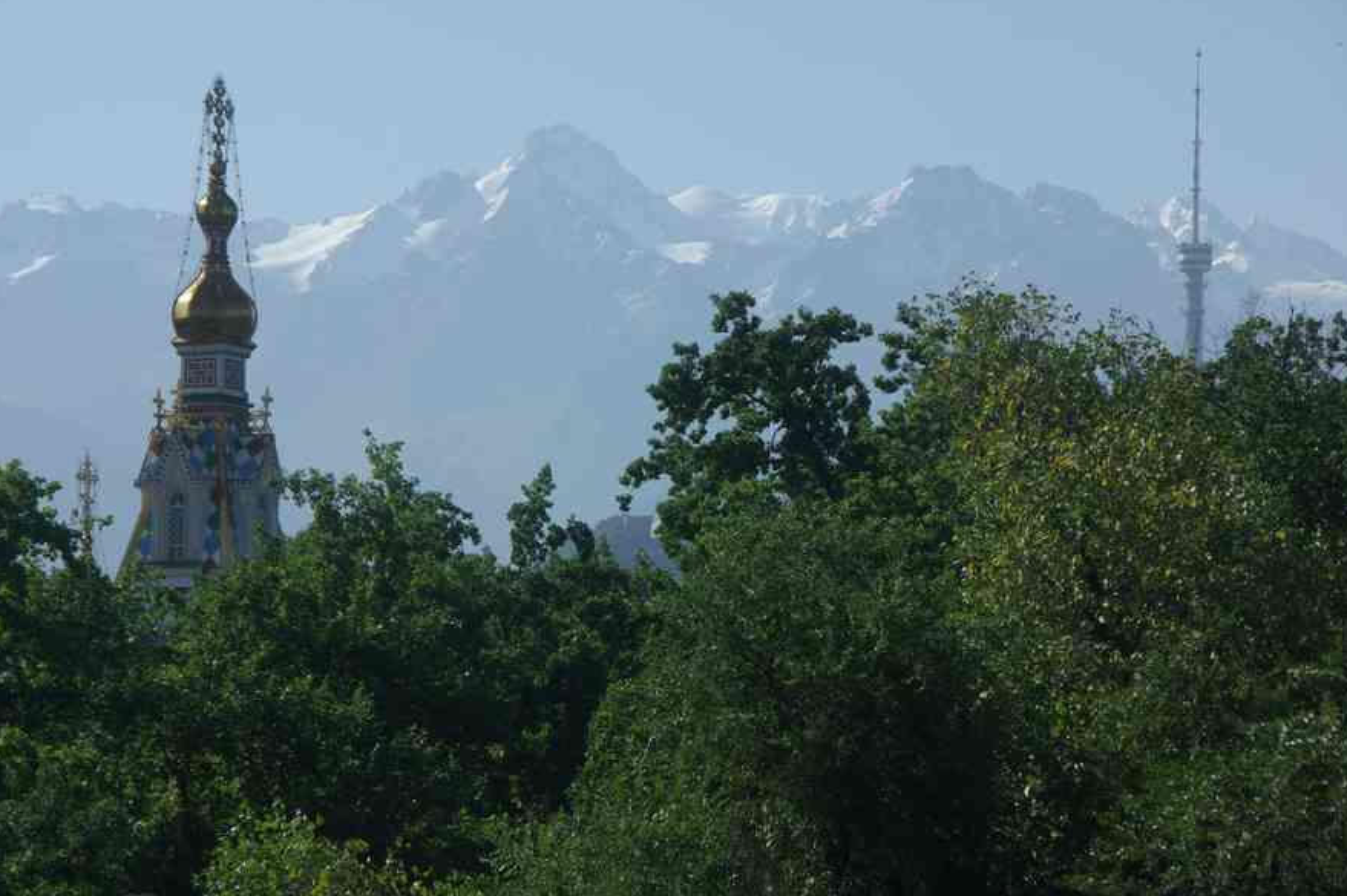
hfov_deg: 10.9
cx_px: 639
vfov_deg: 7.3
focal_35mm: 188
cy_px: 427
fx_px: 7030
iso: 100
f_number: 9.5
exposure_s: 1/180
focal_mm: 110
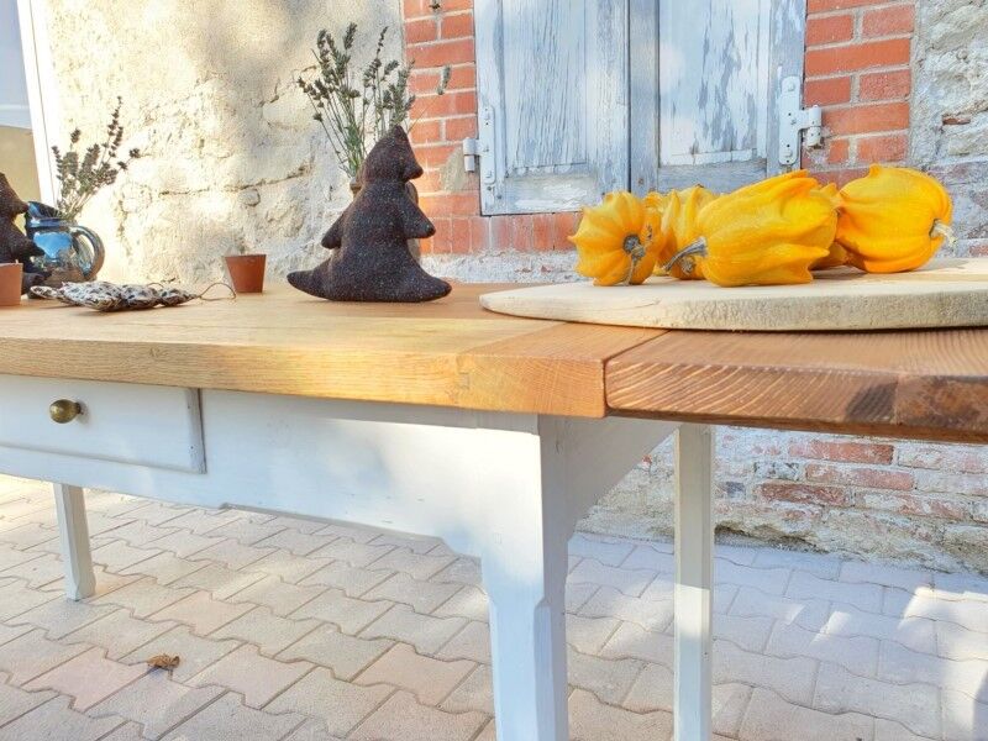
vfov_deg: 53.1
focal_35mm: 26
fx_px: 742
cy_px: 370
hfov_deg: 67.3
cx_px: 494
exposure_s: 1/141
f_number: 2.4
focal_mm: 4.32
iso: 50
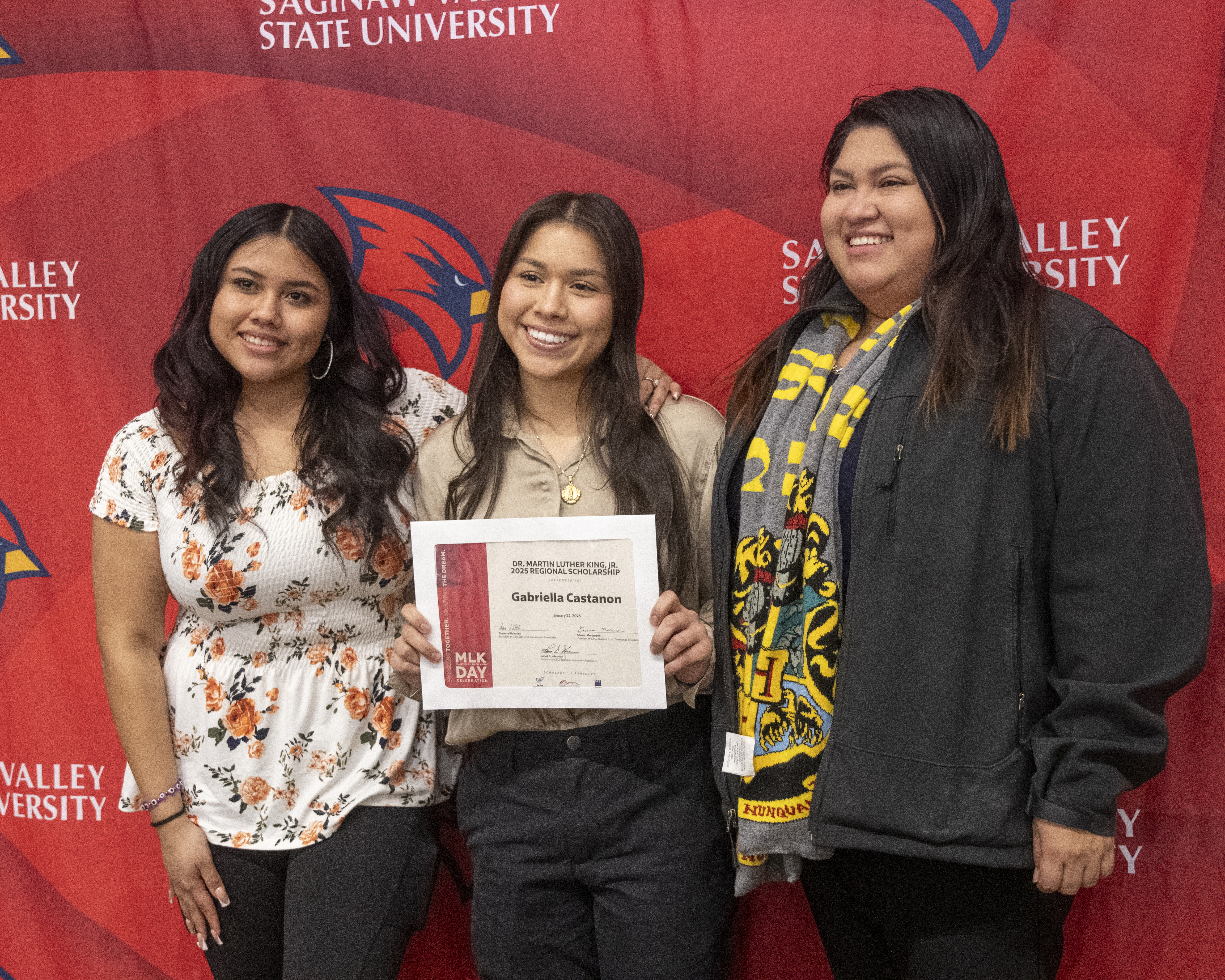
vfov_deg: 29.7
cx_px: 593
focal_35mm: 51
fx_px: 1849
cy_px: 491
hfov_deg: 36.7
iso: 6400
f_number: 4
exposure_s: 1/25
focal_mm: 30
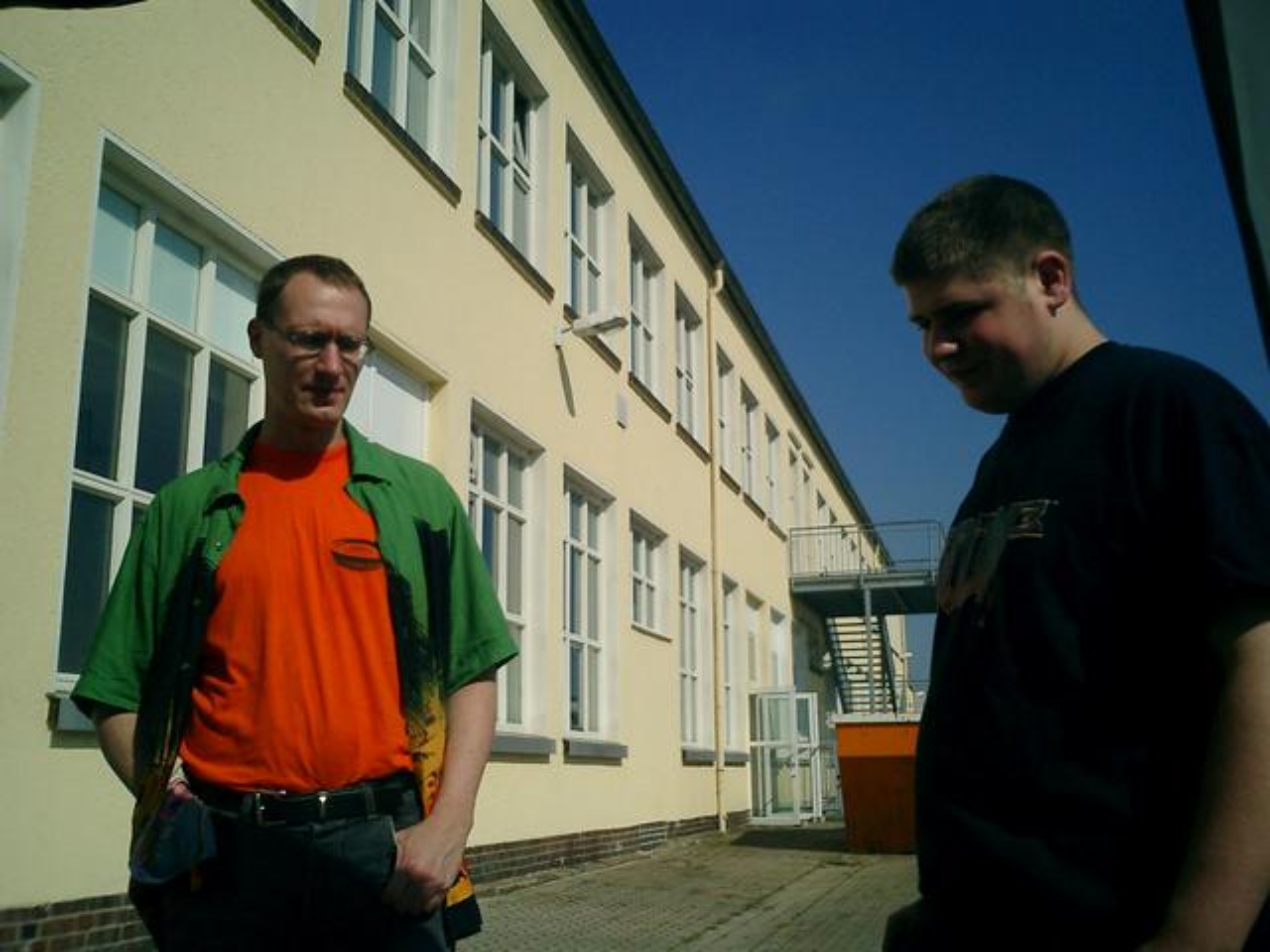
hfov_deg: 51.4
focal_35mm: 36
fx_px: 1321
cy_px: 476
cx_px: 635
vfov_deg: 39.7
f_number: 3.2
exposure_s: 1/6400
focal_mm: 7.5
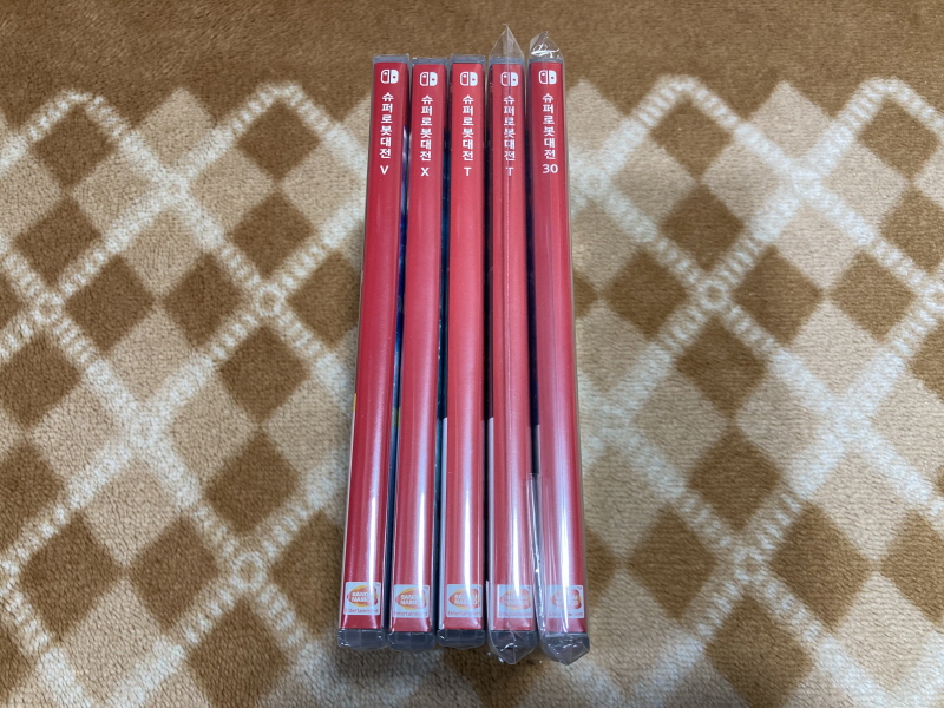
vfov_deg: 49.7
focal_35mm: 28
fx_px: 764
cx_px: 472
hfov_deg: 63.4
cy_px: 354
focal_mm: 3.99
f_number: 1.8
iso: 125
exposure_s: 1/50
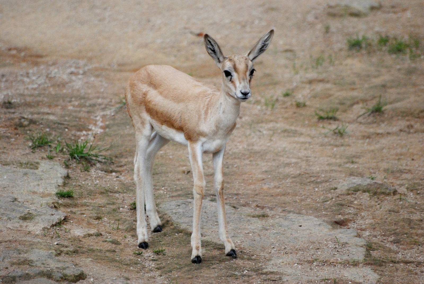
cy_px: 142
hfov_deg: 5.7
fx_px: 4245
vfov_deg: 3.8
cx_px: 212
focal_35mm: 360
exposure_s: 1/1600
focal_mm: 240
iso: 1600
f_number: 5.3
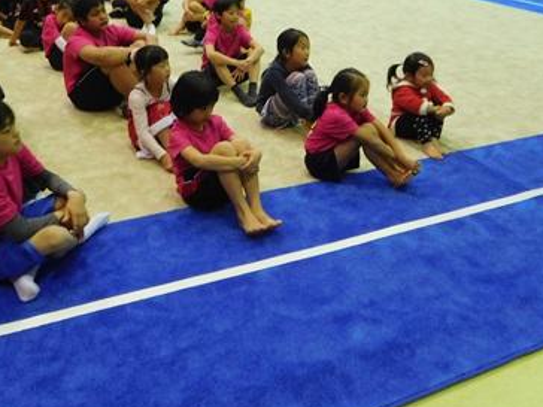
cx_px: 233
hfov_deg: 48.8
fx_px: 596
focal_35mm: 38
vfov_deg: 37.0
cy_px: 116
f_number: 3.4
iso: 400
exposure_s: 1/25
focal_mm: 4.5
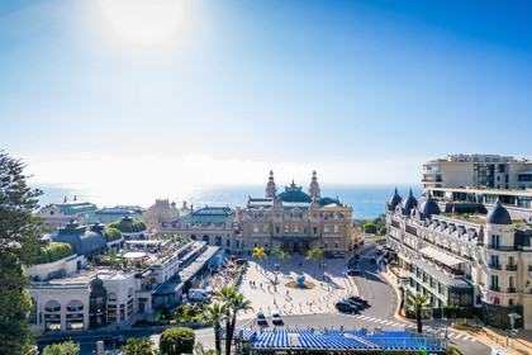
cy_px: 178
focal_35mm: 22
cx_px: 266
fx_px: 325
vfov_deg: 57.2
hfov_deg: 78.6
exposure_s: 1/1250
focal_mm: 8.4
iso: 100
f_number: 2.8
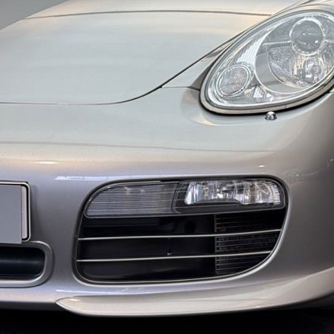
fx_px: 1081
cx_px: 192
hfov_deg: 17.6
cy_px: 122
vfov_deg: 17.5
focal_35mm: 99
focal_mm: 6.76
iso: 64
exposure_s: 1/100
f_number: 1.78
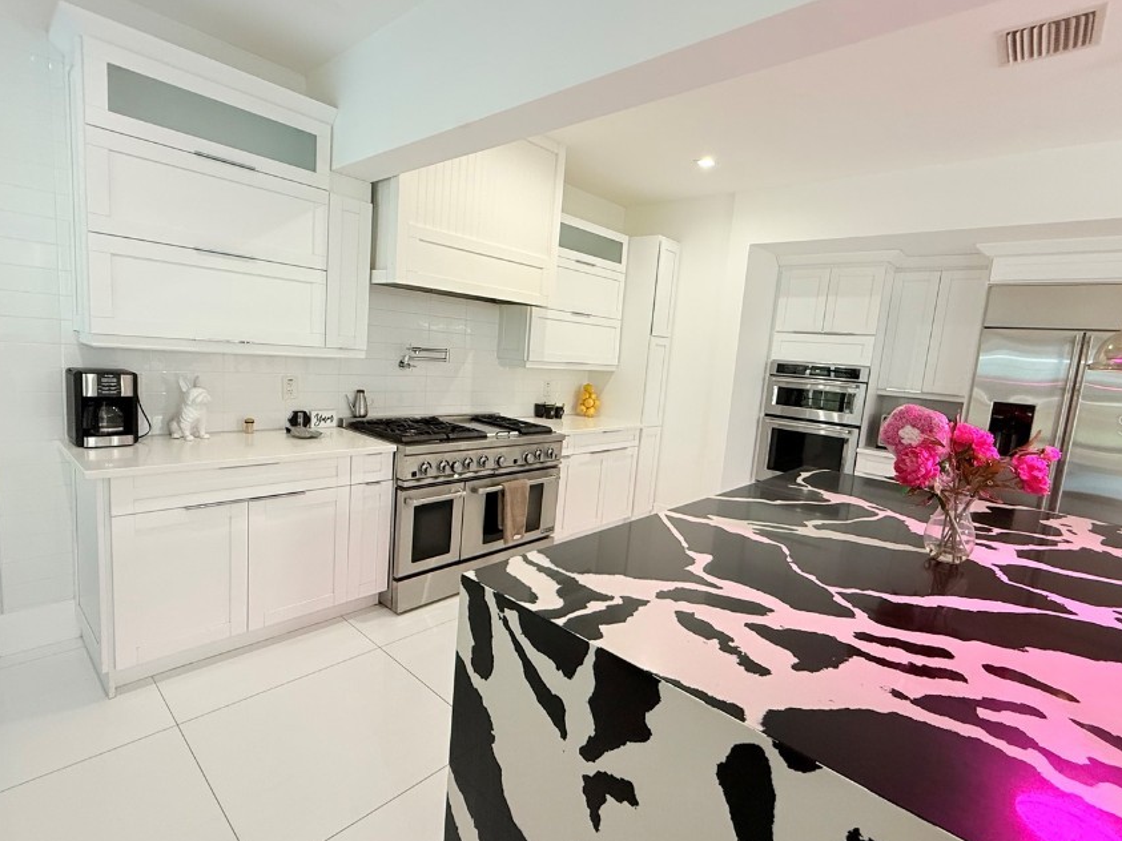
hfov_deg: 91.0
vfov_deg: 74.7
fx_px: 551
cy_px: 424
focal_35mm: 17
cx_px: 562
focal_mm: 2.22
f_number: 2.2
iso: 320
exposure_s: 1/120
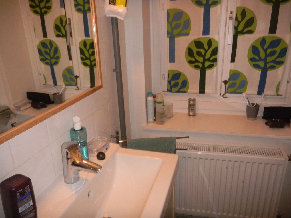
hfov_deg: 63.4
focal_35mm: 28
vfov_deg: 49.7
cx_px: 146
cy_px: 109
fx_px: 235
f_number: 3.9
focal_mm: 5
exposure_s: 1/30
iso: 400
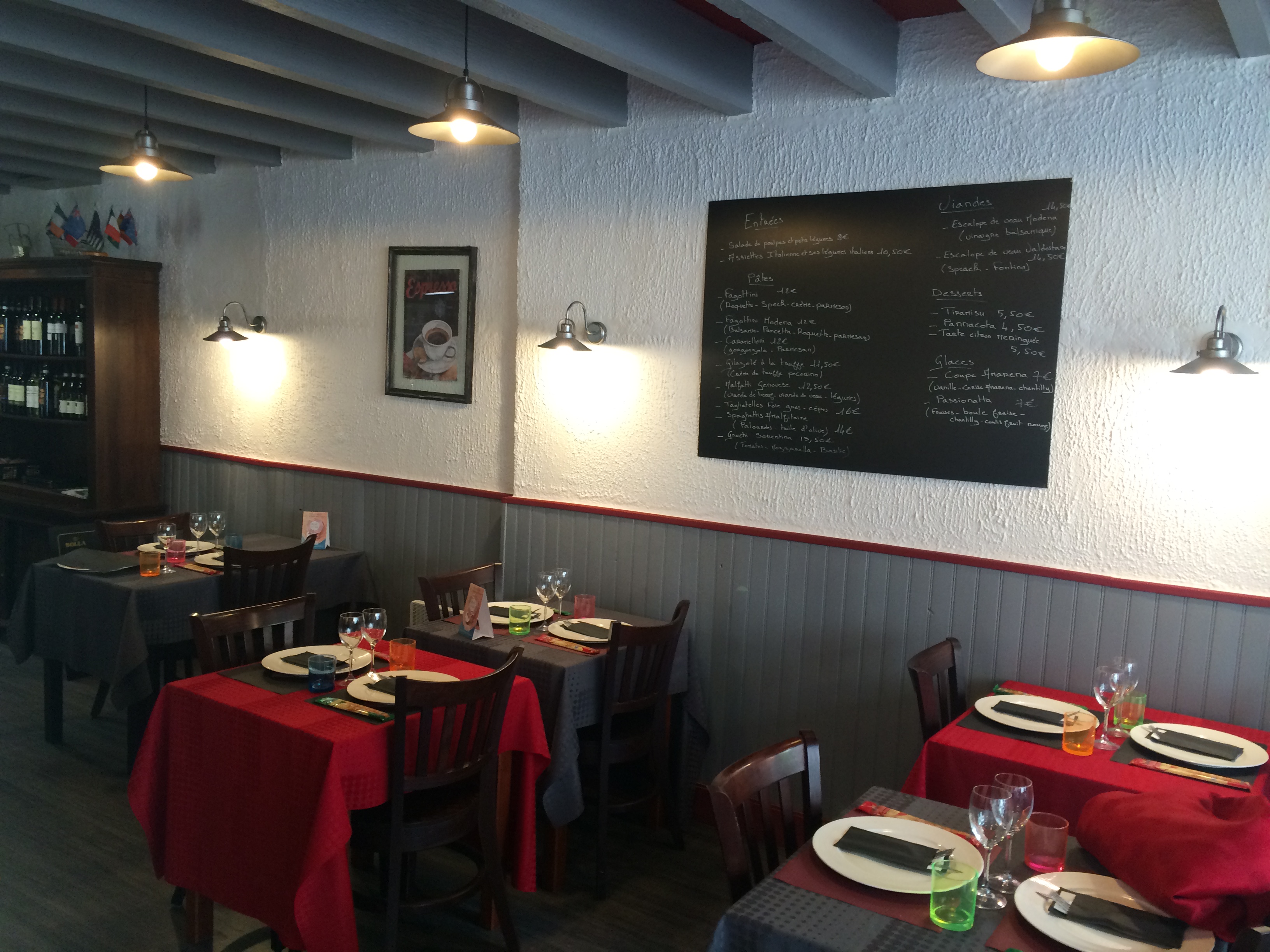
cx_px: 635
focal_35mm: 29
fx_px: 1064
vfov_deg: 48.2
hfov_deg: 61.7
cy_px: 476
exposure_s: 1/30
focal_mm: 4.15
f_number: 2.2
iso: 80
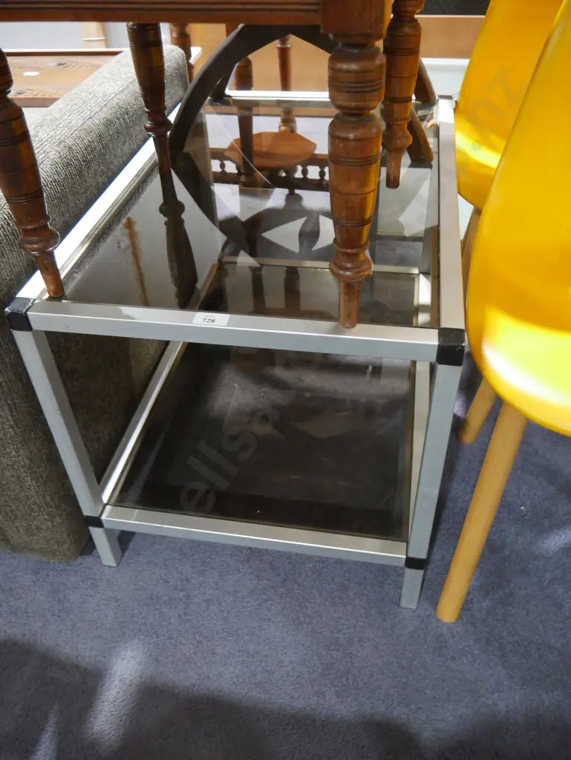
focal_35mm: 28
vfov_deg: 63.4
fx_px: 615
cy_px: 380
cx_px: 286
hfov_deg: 49.8
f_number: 3.5
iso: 2000
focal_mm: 14
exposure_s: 1/60
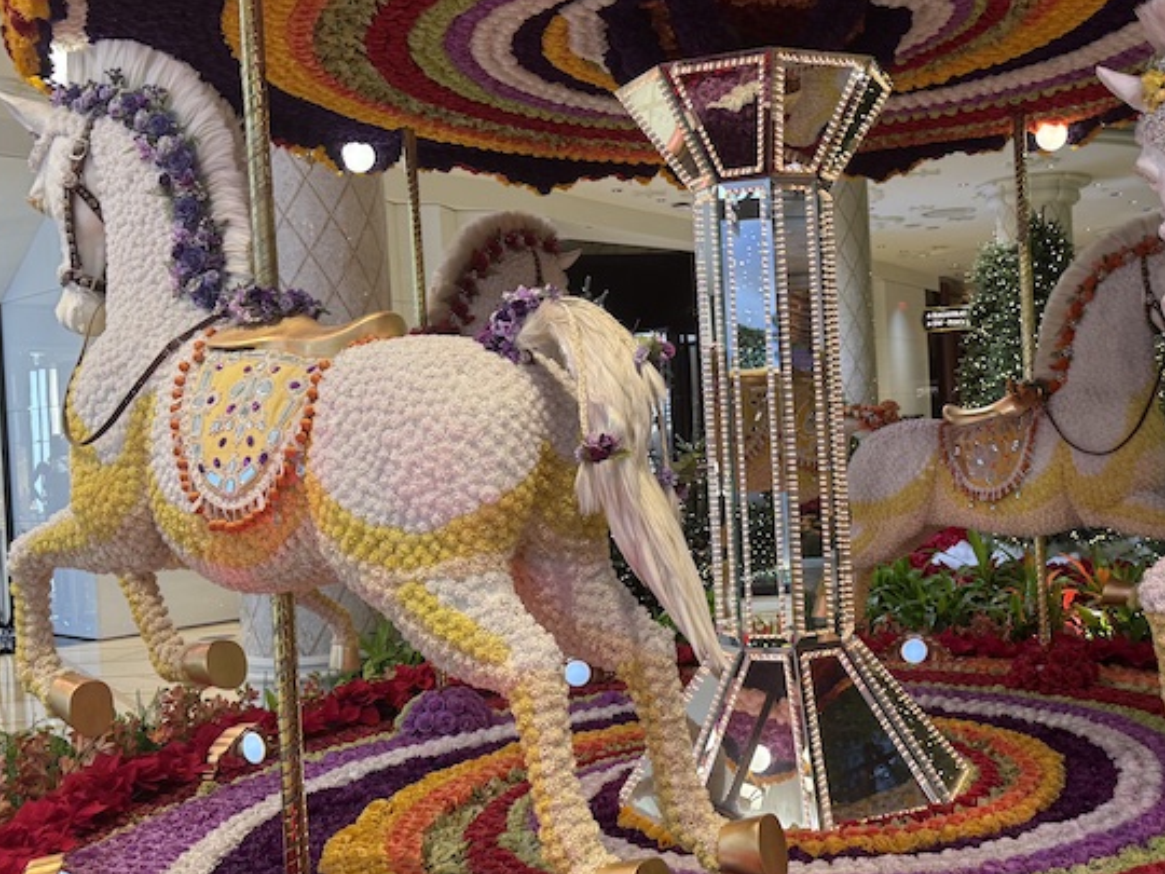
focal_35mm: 40
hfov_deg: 46.2
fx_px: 1346
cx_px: 766
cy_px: 443
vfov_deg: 36.0
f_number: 1.78
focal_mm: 6.76
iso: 160
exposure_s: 1/60
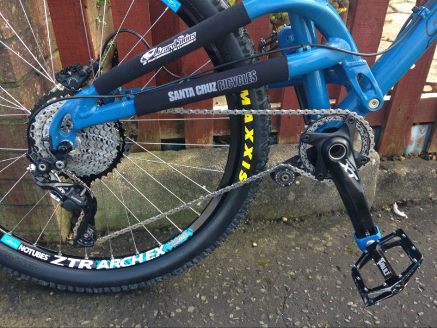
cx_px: 218
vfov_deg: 43.0
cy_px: 164
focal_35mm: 33
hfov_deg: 55.3
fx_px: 417
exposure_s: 1/120
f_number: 2.4
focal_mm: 4.12
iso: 50
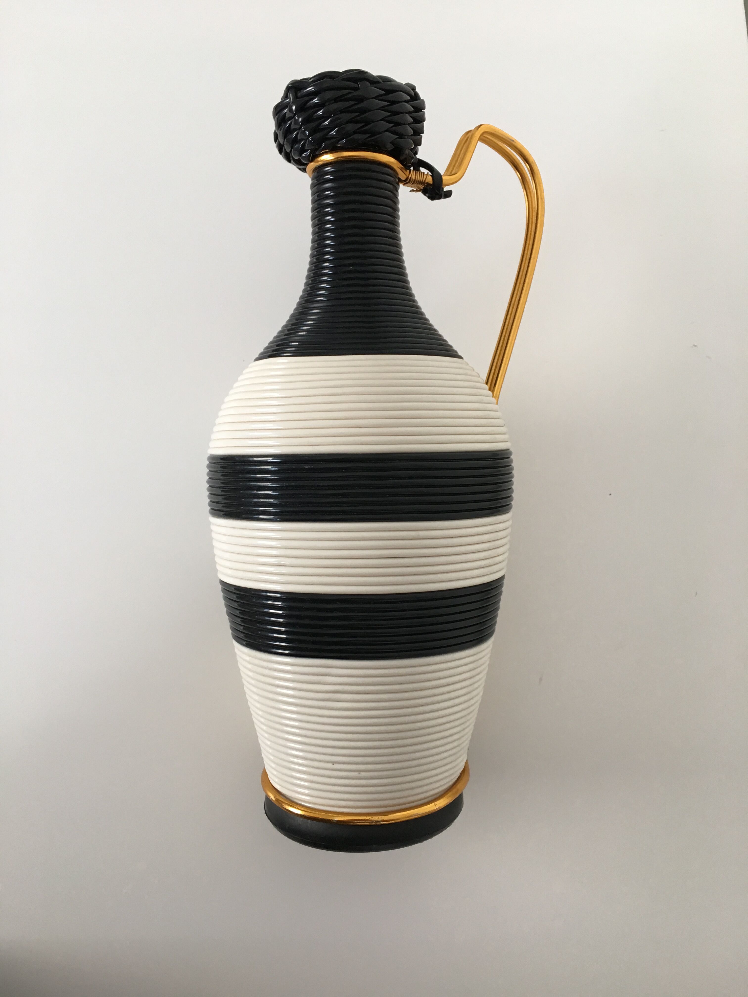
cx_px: 374
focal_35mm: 29
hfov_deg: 48.2
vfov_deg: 61.7
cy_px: 498
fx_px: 836
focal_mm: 4.15
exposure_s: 1/33
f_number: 2.2
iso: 40
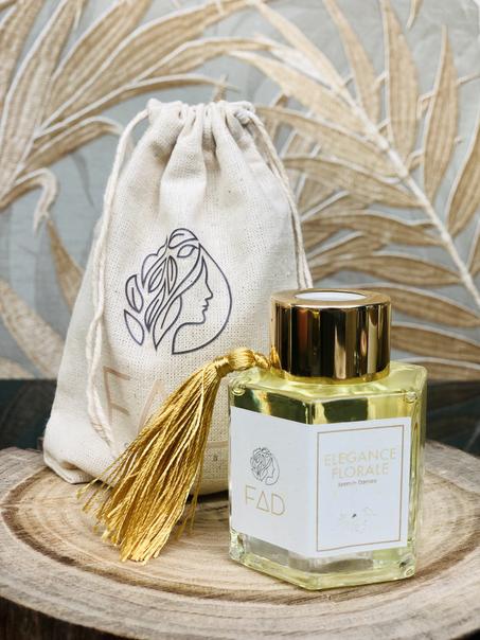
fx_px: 961
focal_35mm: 52
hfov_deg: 28.0
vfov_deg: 36.8
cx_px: 240
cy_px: 320
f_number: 2.4
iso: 16
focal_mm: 6
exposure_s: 1/120
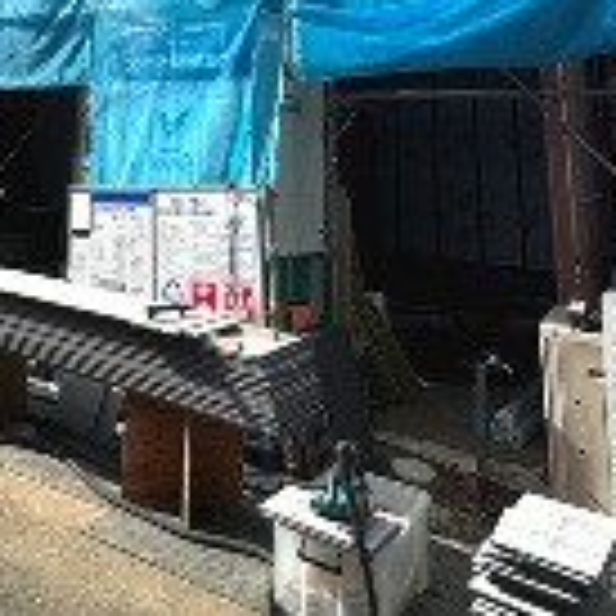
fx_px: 725
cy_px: -45
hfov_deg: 44.9
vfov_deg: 38.8
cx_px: 175
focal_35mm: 36
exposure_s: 1/1383
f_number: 2.2
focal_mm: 2.22
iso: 50
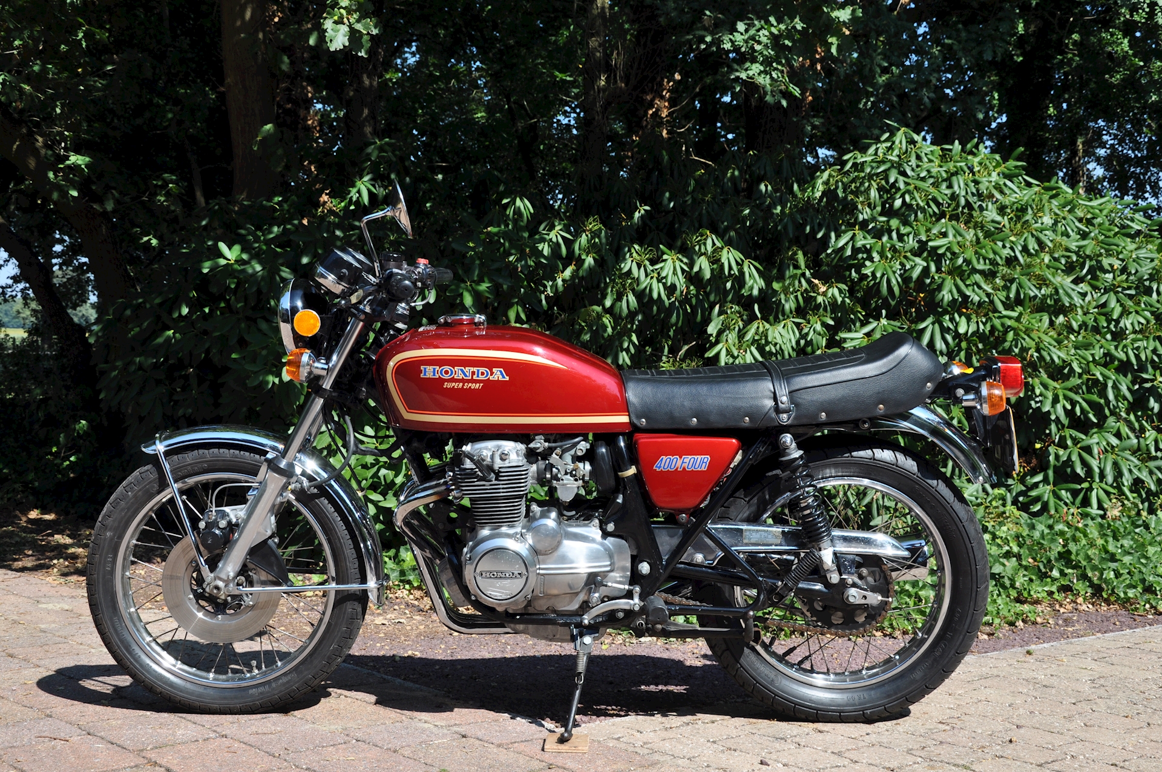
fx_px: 1547
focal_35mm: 48
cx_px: 581
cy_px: 386
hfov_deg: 41.2
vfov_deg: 28.0
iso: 200
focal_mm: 32
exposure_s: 1/320
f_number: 9
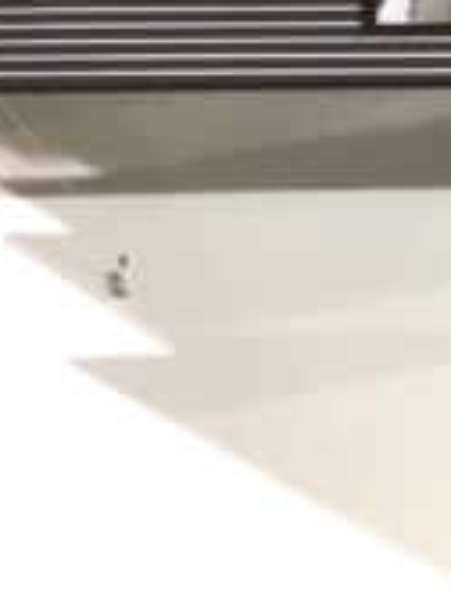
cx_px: 719
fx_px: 3075
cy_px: -1125
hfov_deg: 8.2
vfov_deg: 9.2
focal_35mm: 177
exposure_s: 1/30
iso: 64
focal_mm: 4.15
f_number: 2.2
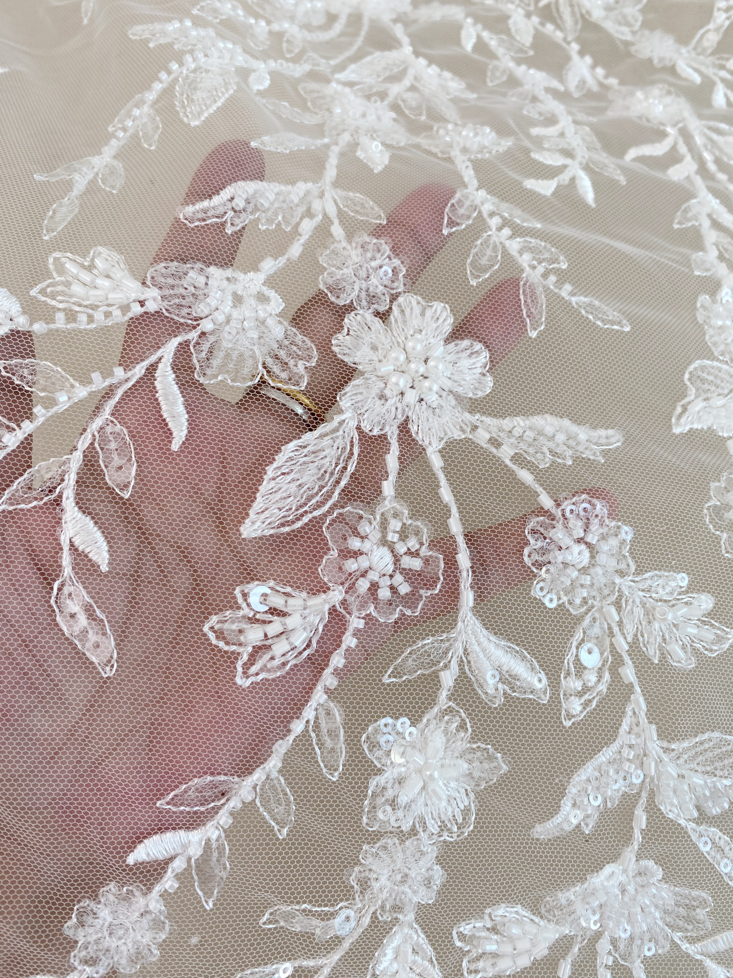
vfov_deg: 67.3
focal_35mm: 26
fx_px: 734
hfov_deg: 53.1
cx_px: 366
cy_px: 489
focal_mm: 4.25
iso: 32
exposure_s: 1/167
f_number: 1.8
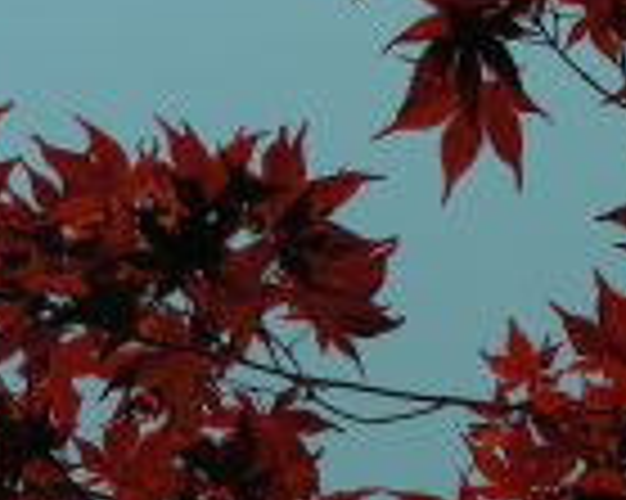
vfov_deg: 6.9
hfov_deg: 8.7
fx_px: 4110
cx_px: 405
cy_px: 622
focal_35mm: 222
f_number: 4
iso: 50
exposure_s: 1/462
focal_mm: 13.2
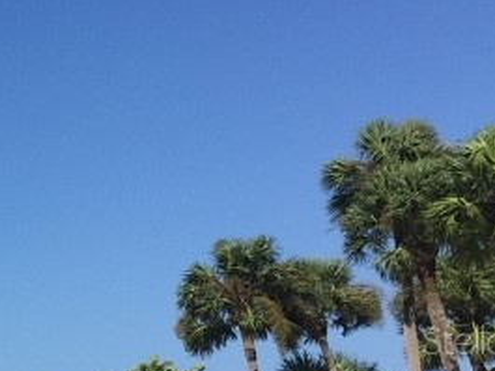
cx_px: -359
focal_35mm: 112
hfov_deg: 15.4
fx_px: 1602
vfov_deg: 13.1
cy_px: 339
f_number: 2.2
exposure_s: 1/3597
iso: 32
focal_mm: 4.15
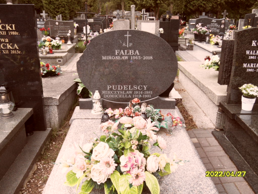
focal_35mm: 32
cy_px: 97
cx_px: 129
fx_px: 239
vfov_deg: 44.2
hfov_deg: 56.8
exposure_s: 1/125
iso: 80
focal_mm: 5.3
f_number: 3.4
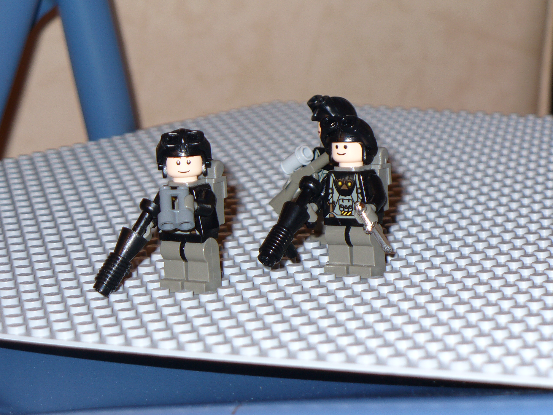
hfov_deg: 15.5
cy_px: 208
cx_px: 276
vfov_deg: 11.7
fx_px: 2029
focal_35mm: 127
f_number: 3.7
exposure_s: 1/30
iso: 80
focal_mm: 21
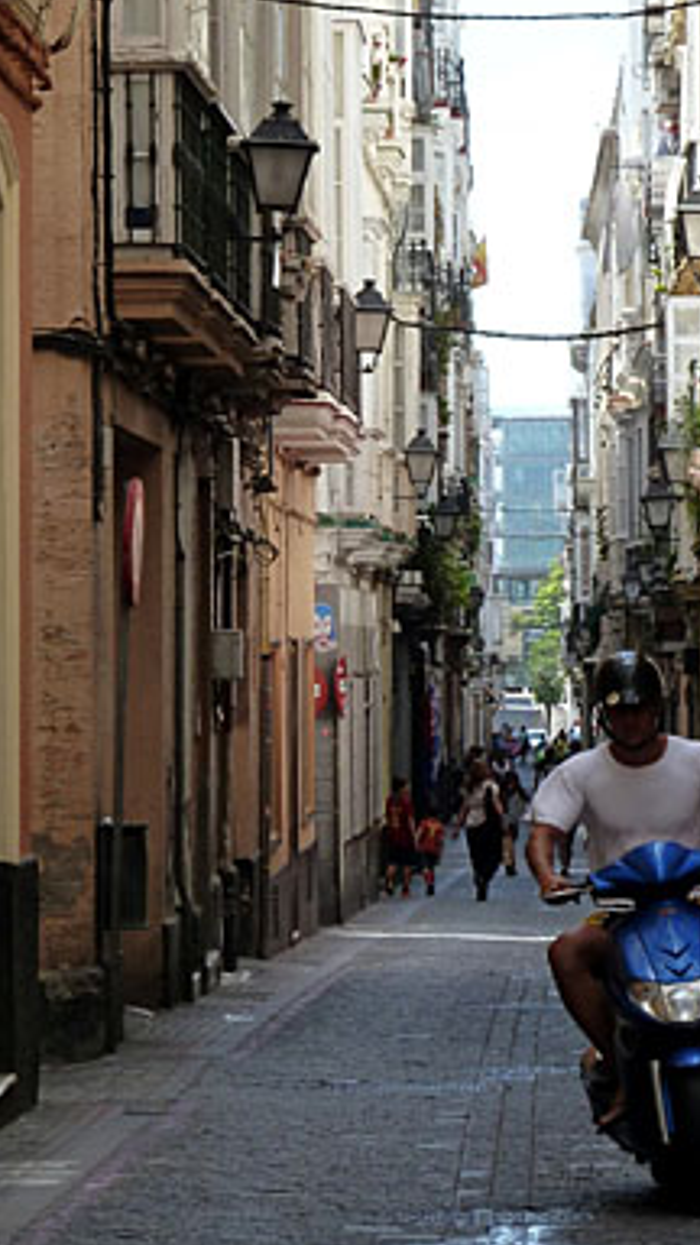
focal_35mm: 218
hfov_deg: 5.6
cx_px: 489
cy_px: 464
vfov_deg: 9.9
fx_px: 7193
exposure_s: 1/200
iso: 125
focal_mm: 21
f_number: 4.4
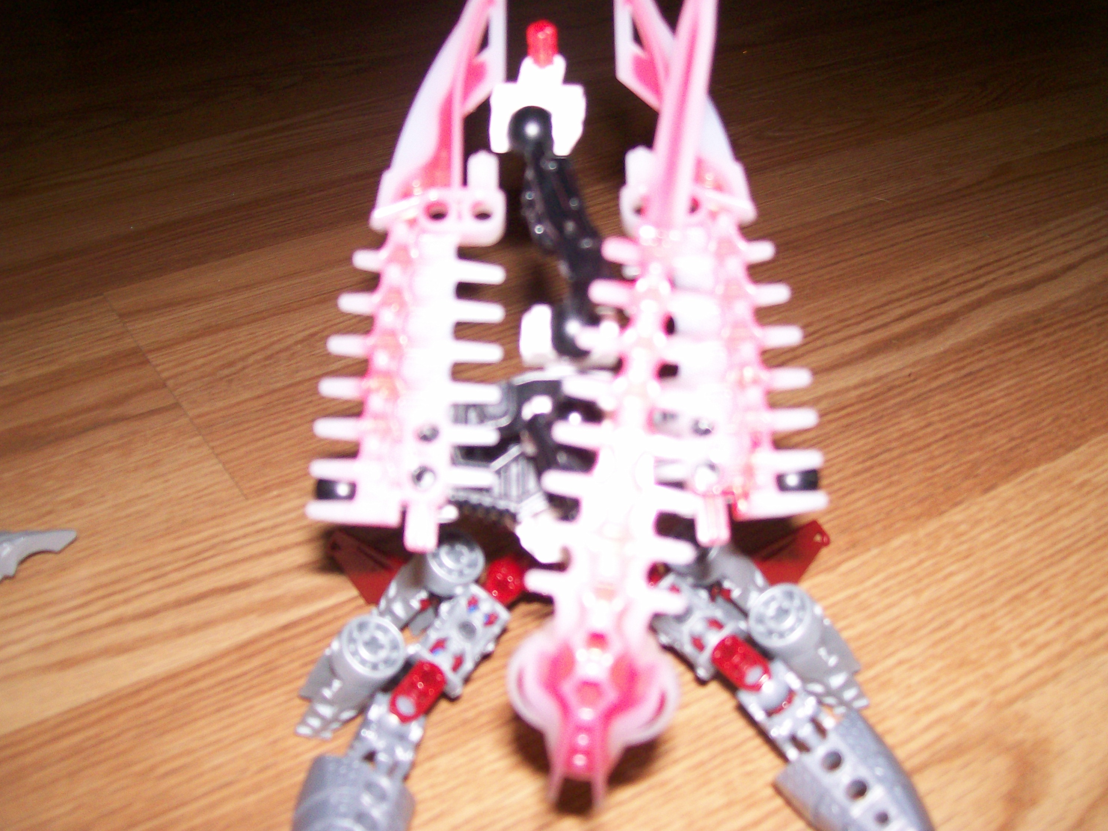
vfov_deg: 38.7
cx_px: 565
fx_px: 1184
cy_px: 416
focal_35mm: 37
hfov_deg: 50.1
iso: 140
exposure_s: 1/64
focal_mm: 6
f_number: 2.7
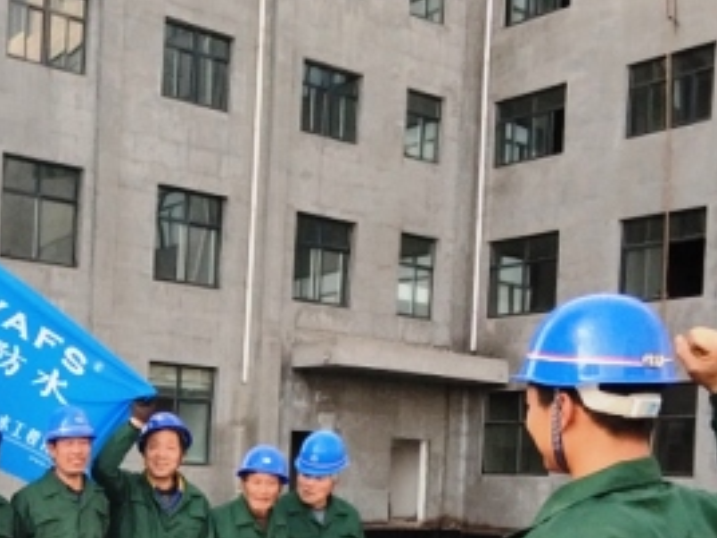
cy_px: 519
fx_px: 1243
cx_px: -27
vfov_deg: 23.5
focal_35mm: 60
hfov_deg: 29.7
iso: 309
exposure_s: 1/781
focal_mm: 3.82
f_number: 1.8
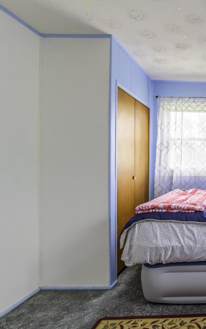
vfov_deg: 77.2
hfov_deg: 40.9
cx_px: 234
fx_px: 207
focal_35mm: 23
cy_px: 164
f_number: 18
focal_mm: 15
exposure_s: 1/8
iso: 320
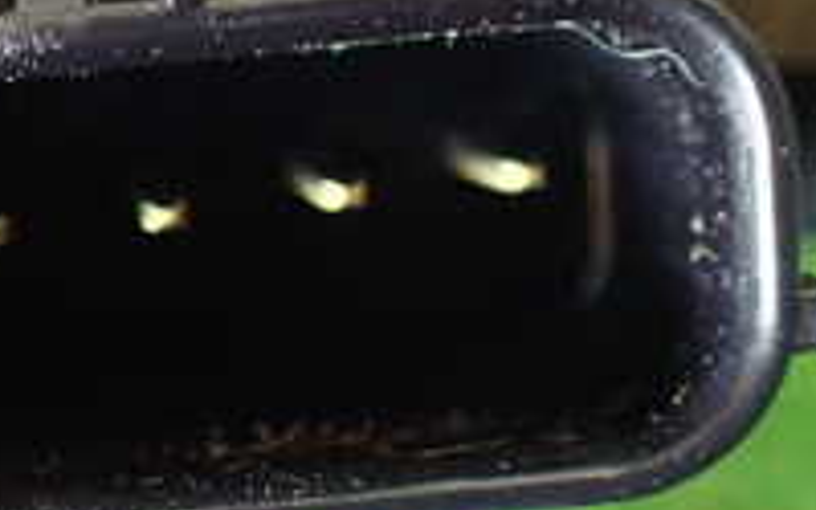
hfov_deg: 19.9
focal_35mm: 102
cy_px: 249
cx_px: 49
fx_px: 2268
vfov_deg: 12.8
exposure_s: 1/30
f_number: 2.4
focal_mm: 5.79
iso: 640
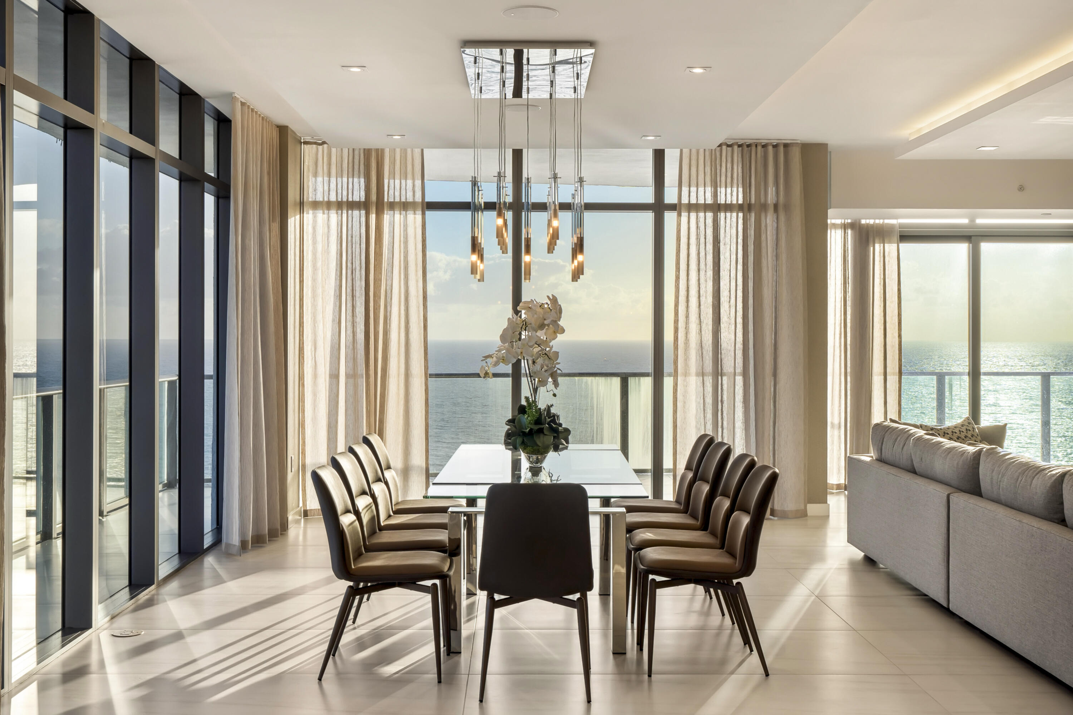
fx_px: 1252
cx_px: 536
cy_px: 358
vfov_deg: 31.9
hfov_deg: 46.4
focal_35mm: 42
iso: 160
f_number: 8
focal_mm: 28
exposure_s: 1/200
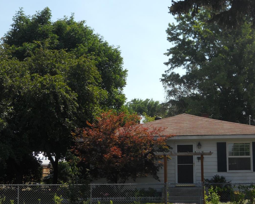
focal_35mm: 58
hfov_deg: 32.3
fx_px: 438
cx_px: 160
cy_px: 126
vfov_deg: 26.2
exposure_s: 1/1000
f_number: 3.2
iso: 80
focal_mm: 7.3
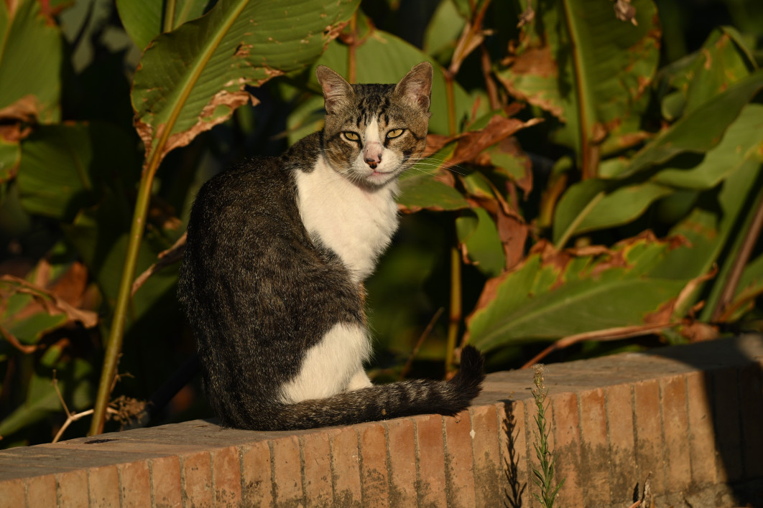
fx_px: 6358
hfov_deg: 6.9
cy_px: 254
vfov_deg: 4.6
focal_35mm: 300
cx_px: 382
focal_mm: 300
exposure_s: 1/3200
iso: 400
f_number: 6
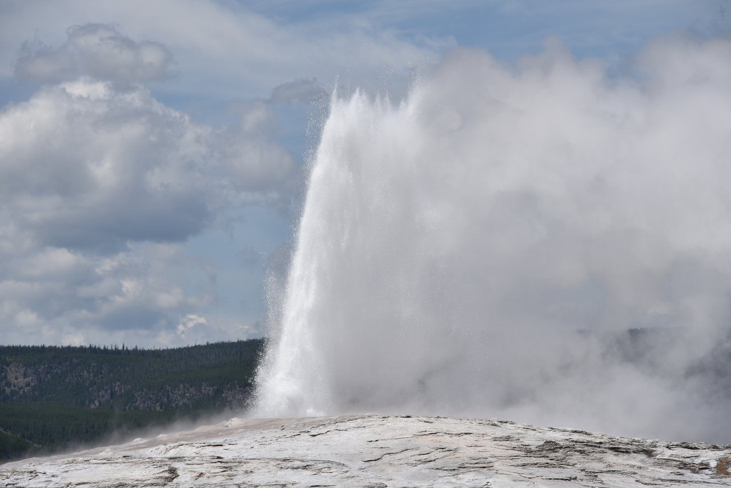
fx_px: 3656
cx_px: 366
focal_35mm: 180
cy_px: 244
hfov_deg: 11.4
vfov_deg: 7.6
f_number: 10
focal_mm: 180
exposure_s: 1/400
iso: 100
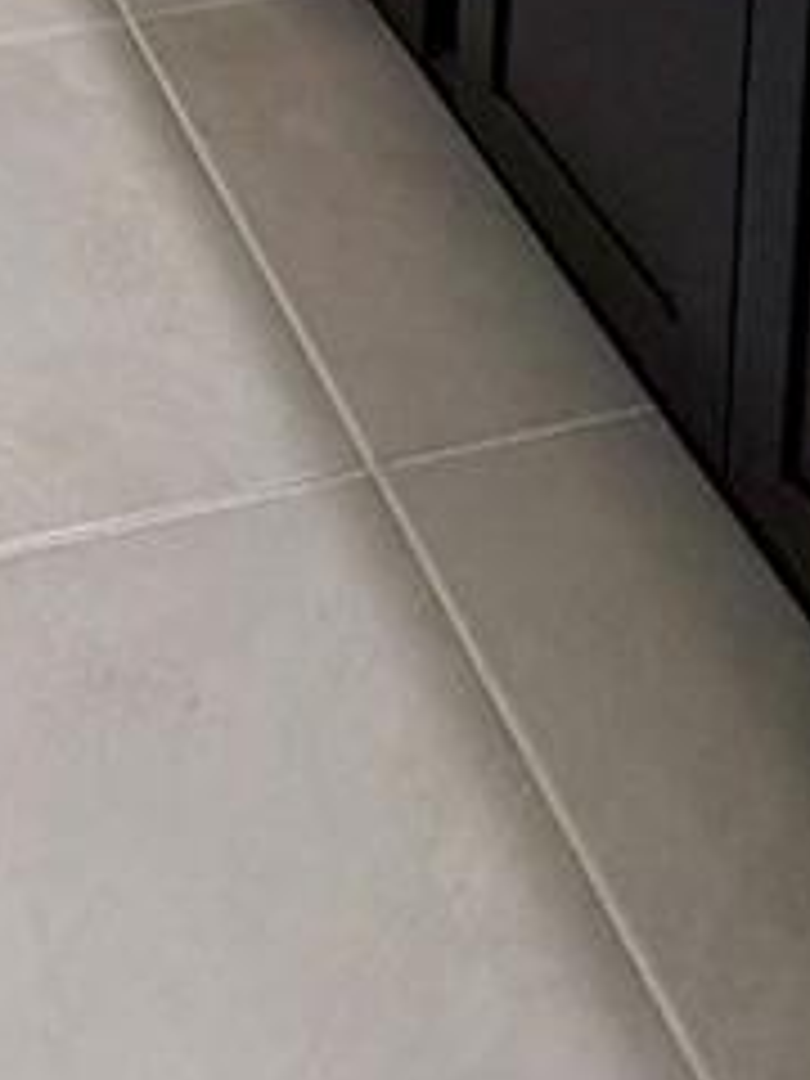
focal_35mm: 70
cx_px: -194
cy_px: -1251
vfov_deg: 17.1
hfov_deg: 19.6
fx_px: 2184
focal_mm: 2.22
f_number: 2.2
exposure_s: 1/120
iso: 250
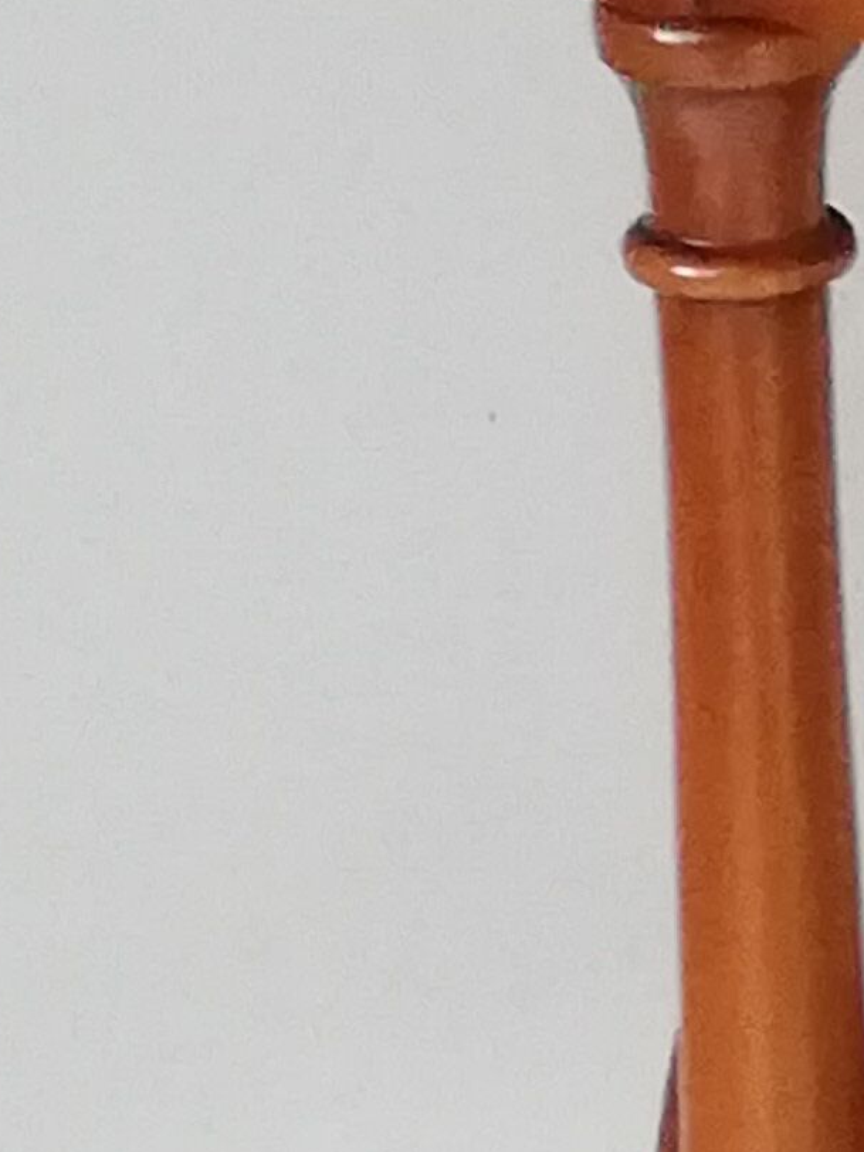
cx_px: 2067
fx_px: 8120
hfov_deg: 5.9
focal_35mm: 244
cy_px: 898
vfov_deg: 8.1
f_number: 2.2
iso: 320
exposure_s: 1/33.3
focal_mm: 3.81
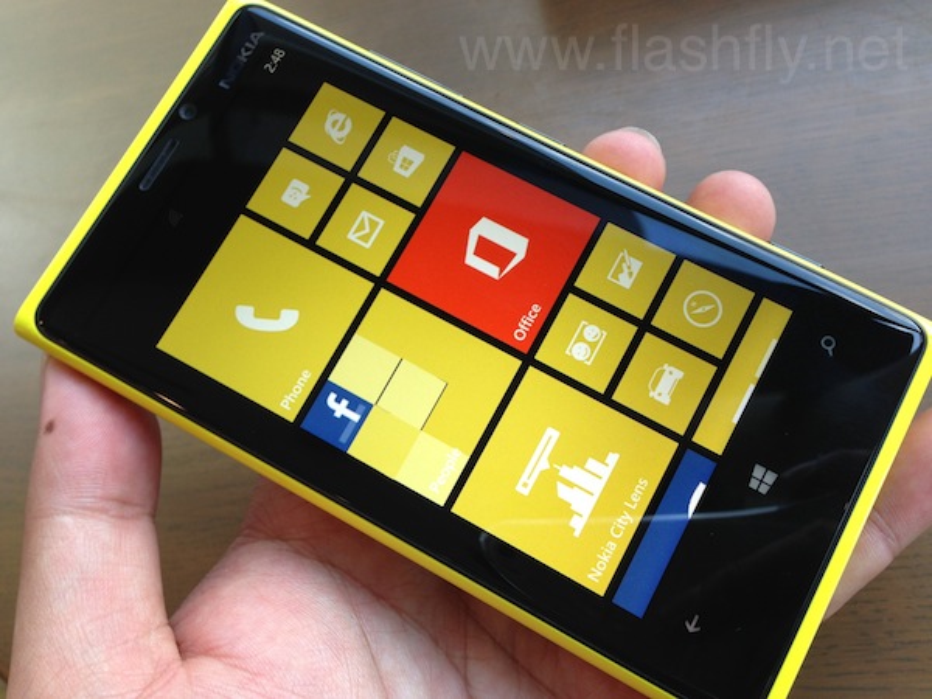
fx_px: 888
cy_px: 350
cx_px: 466
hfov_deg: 55.4
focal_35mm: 33
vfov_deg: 42.9
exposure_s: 1/40
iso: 50
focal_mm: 4.13
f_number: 2.4
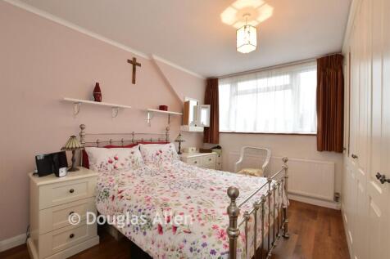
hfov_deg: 100.4
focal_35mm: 15
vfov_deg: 77.3
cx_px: 195
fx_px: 162
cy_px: 130
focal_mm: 10
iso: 100
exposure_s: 1/4
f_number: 8
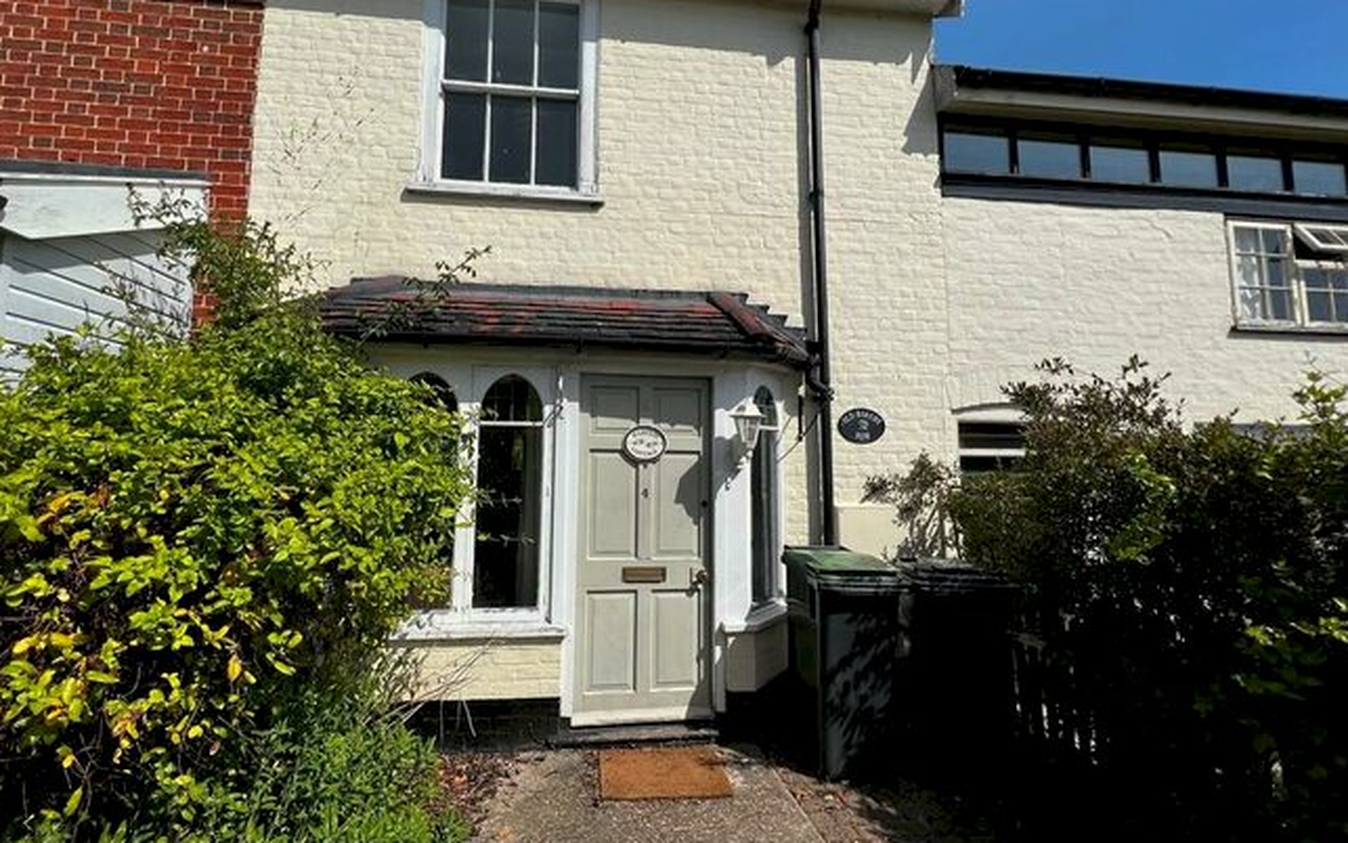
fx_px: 551
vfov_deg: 74.7
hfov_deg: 101.2
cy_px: 395
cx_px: 618
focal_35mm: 15
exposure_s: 1/3040
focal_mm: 1.57
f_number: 1.8
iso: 32
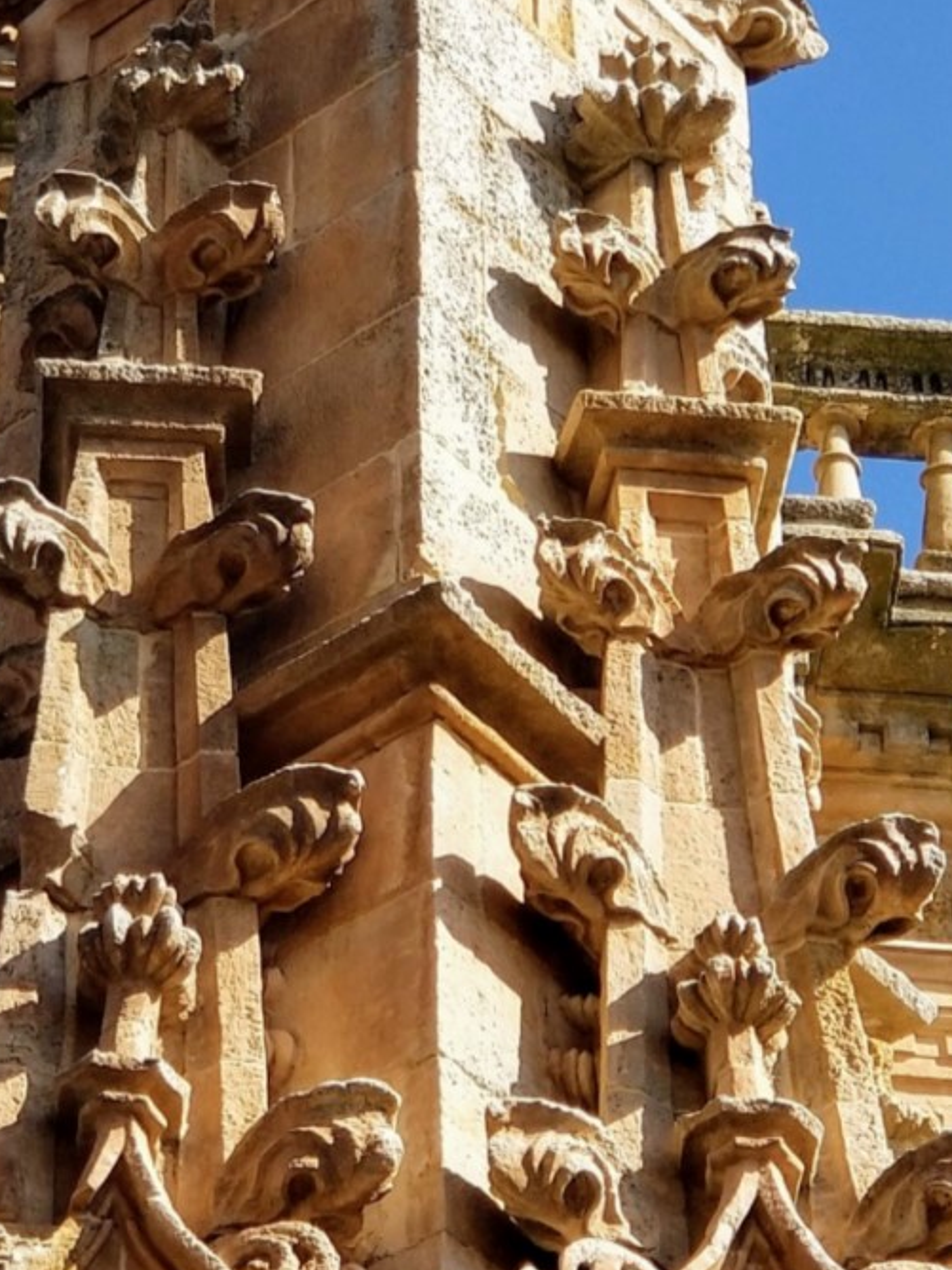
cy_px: 318
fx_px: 5757
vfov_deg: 12.5
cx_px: 378
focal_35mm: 157
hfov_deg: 9.5
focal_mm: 6
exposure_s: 1/449
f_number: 2.4
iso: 25
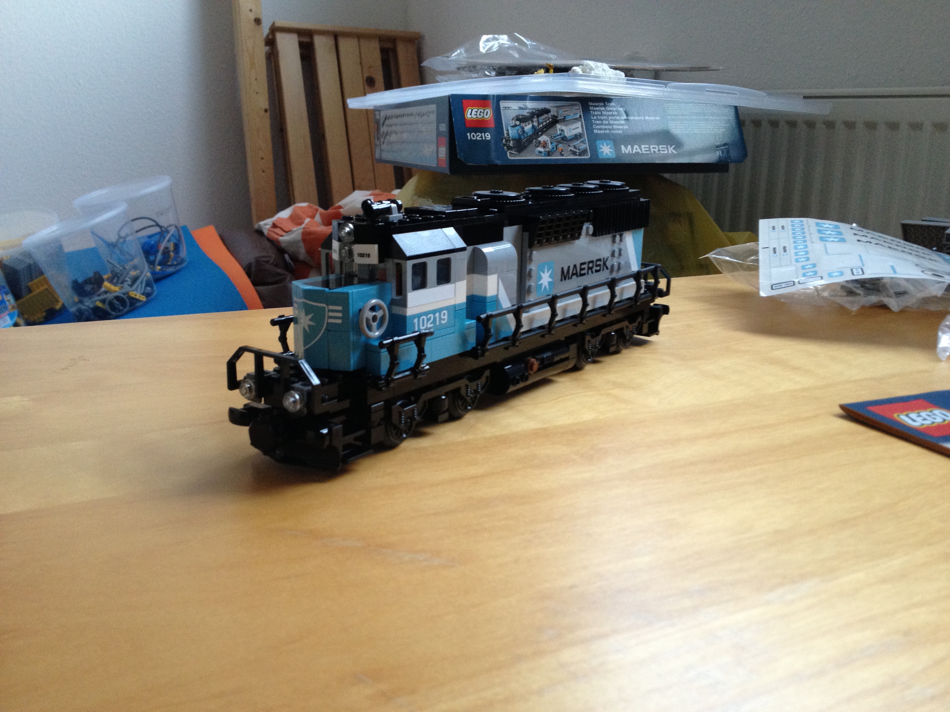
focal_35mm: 35
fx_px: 961
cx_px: 475
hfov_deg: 52.6
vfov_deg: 40.7
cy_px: 356
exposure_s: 1/20
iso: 160
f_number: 2.4
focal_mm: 4.28
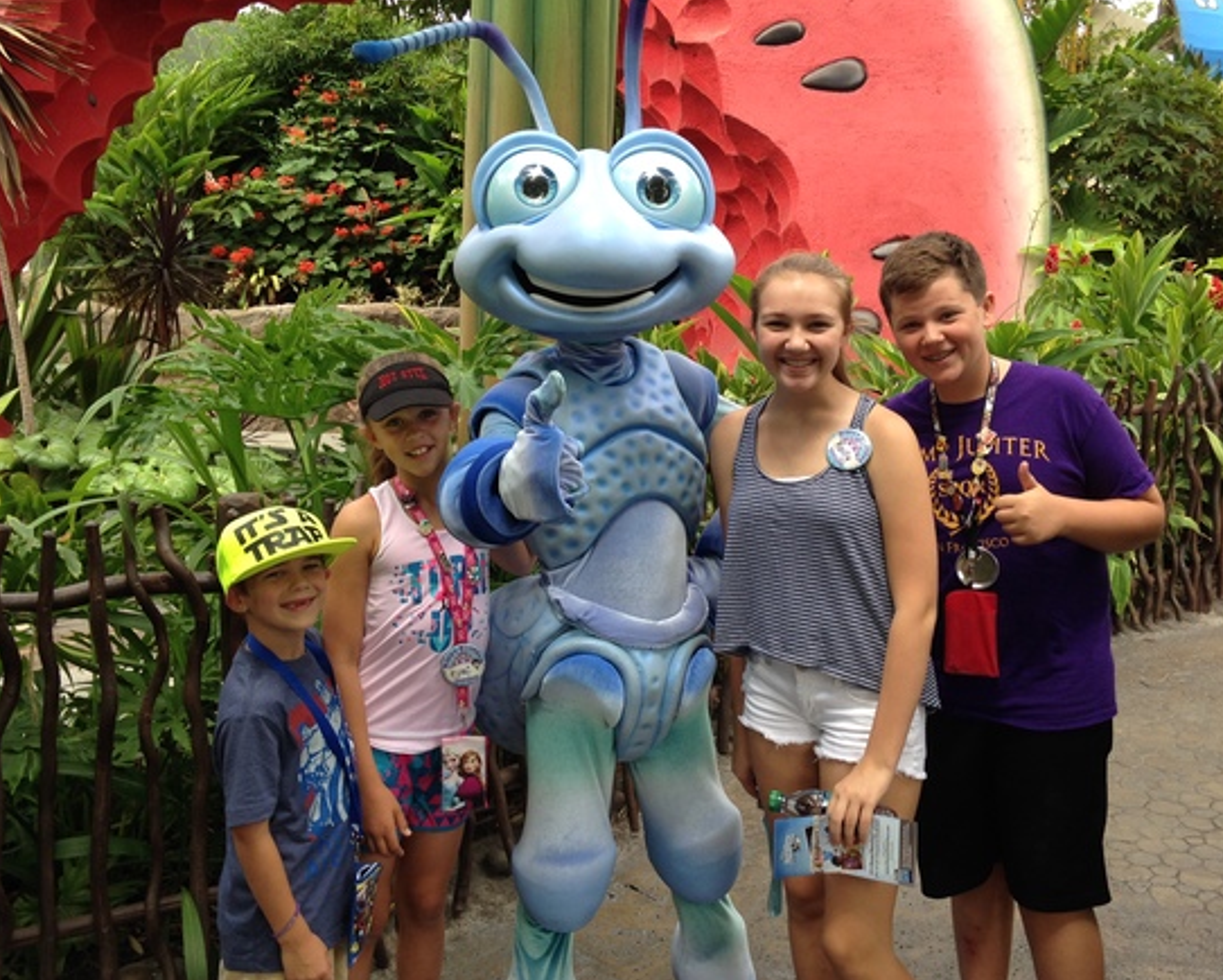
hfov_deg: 47.9
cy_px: 447
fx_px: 1376
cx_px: 652
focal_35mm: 38
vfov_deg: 39.1
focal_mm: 4.12
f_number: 2.4
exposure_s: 1/259
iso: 50
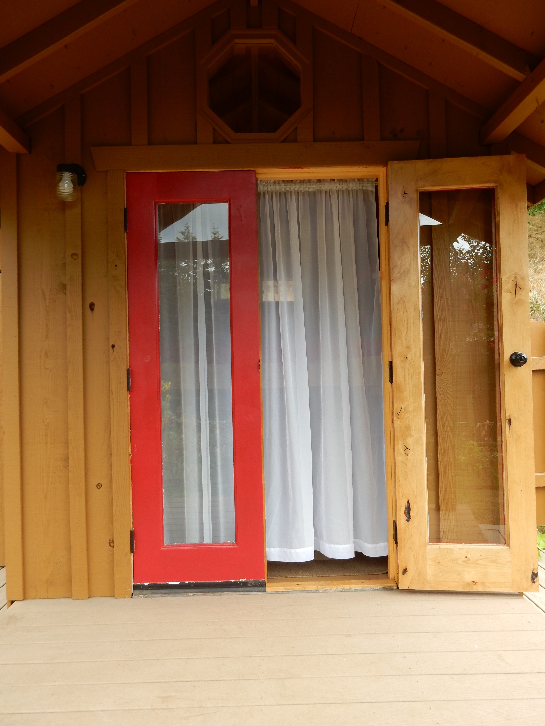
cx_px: 272
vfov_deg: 69.4
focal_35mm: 25
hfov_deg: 54.9
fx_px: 525
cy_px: 363
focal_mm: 4.5
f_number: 3.7
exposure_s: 1/160
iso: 125
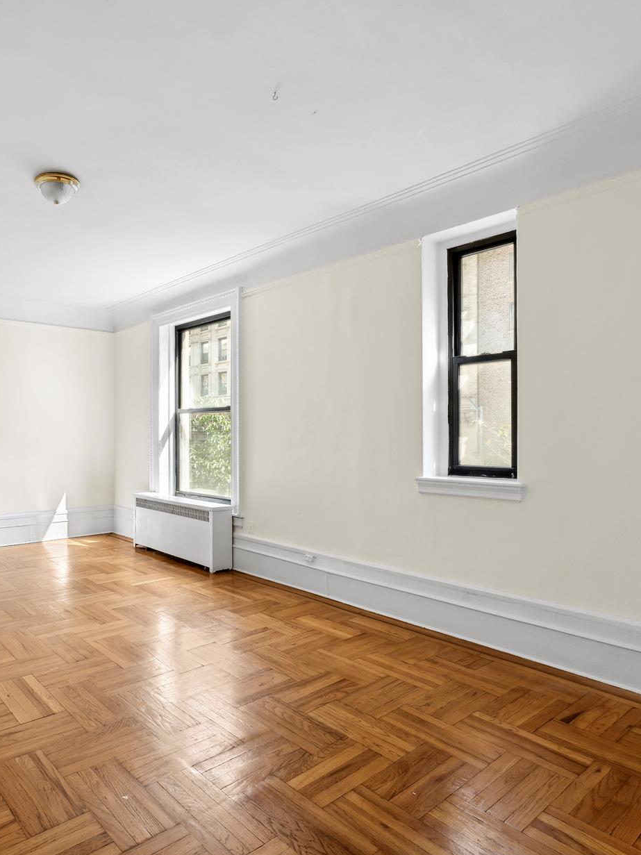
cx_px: 158
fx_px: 519
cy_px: 432
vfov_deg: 79.0
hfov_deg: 59.9
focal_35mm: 21
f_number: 7.1
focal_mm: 14
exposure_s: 1/125
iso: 320
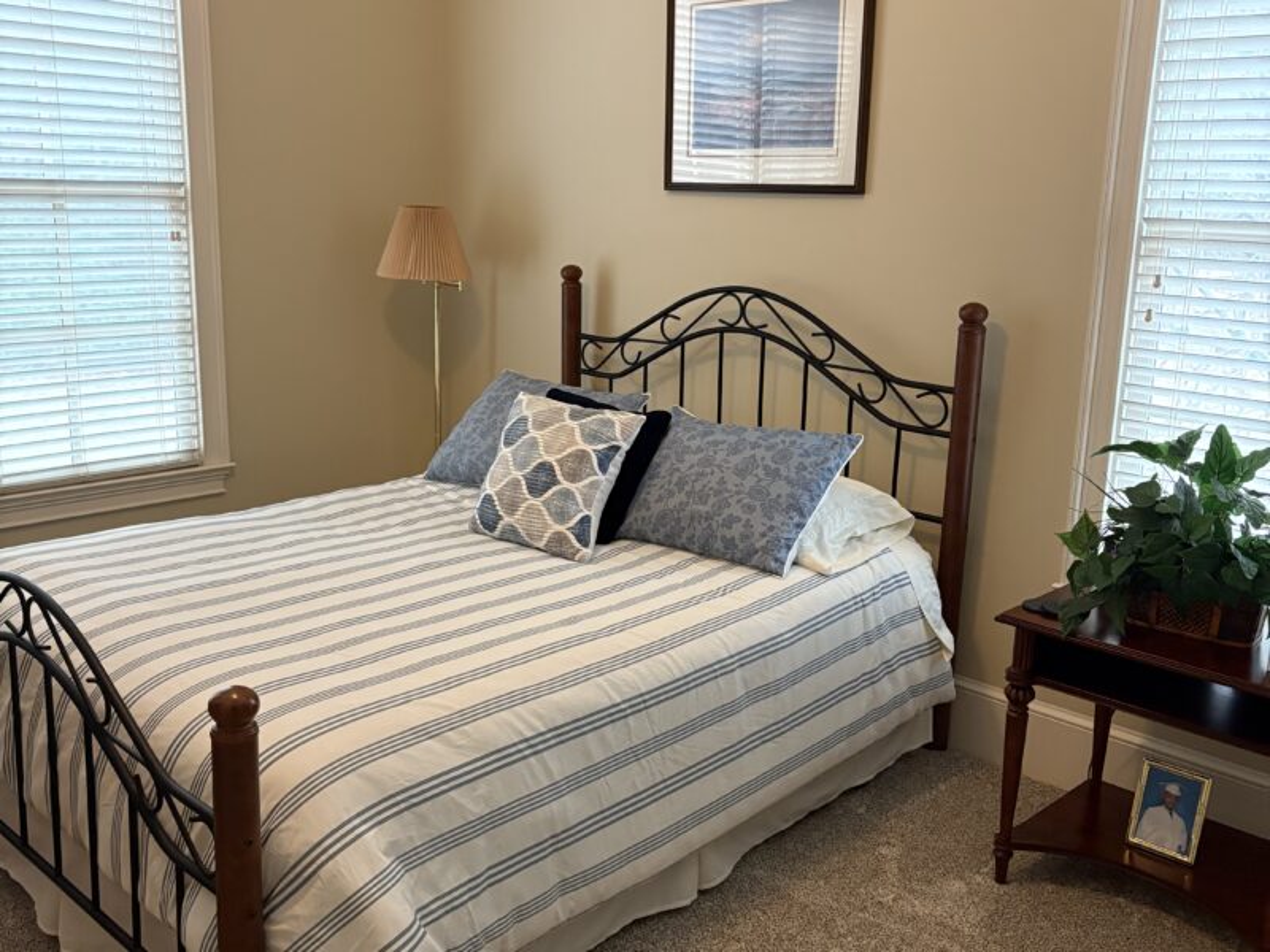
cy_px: 476
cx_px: 635
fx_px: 954
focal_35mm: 26
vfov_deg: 53.1
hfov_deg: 67.3
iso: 320
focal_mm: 5.96
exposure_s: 1/40
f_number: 1.6
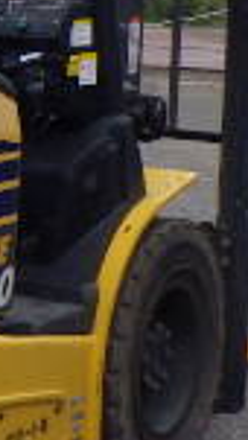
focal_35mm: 157
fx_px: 1834
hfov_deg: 7.3
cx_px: -347
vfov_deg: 13.6
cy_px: 93
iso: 250
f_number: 4.6
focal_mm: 6.1
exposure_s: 1/640
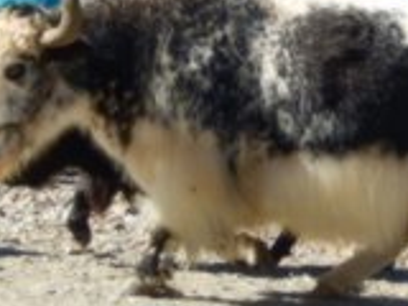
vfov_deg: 10.2
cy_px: 64
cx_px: 298
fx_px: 1709
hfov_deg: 13.6
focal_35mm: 145
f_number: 4.6
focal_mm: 10.4
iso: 125
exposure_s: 1/400
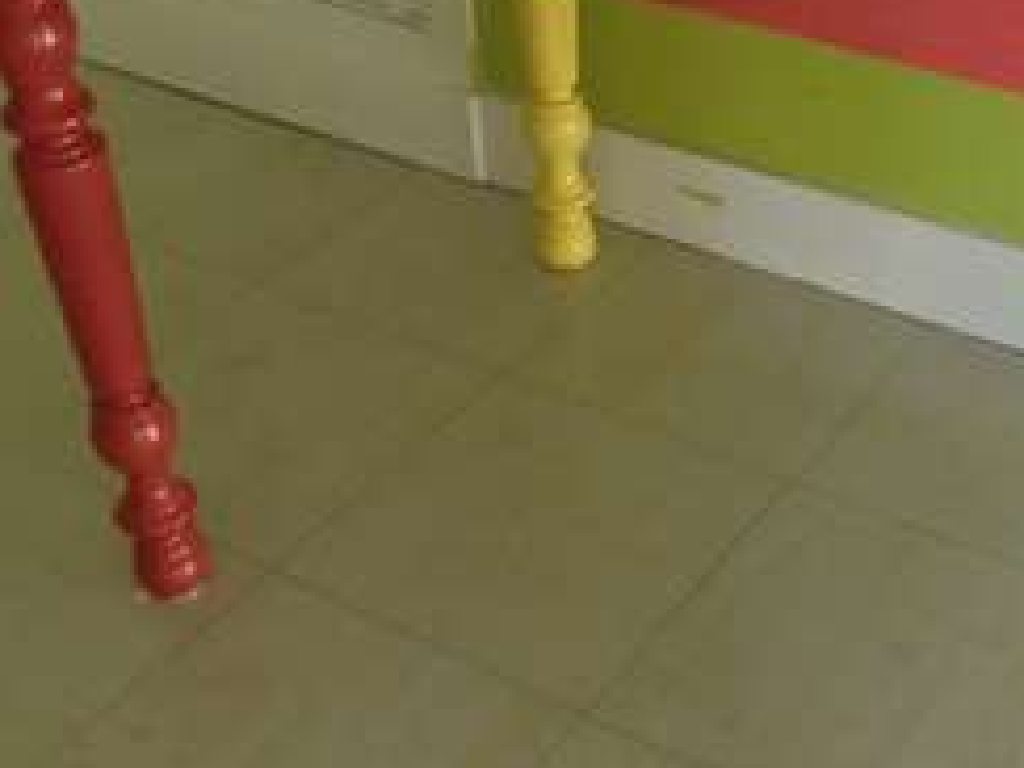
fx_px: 1745
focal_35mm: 59
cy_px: 243
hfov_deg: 32.0
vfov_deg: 24.7
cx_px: 785
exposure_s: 1/60
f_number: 3.2
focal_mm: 4.3
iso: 400
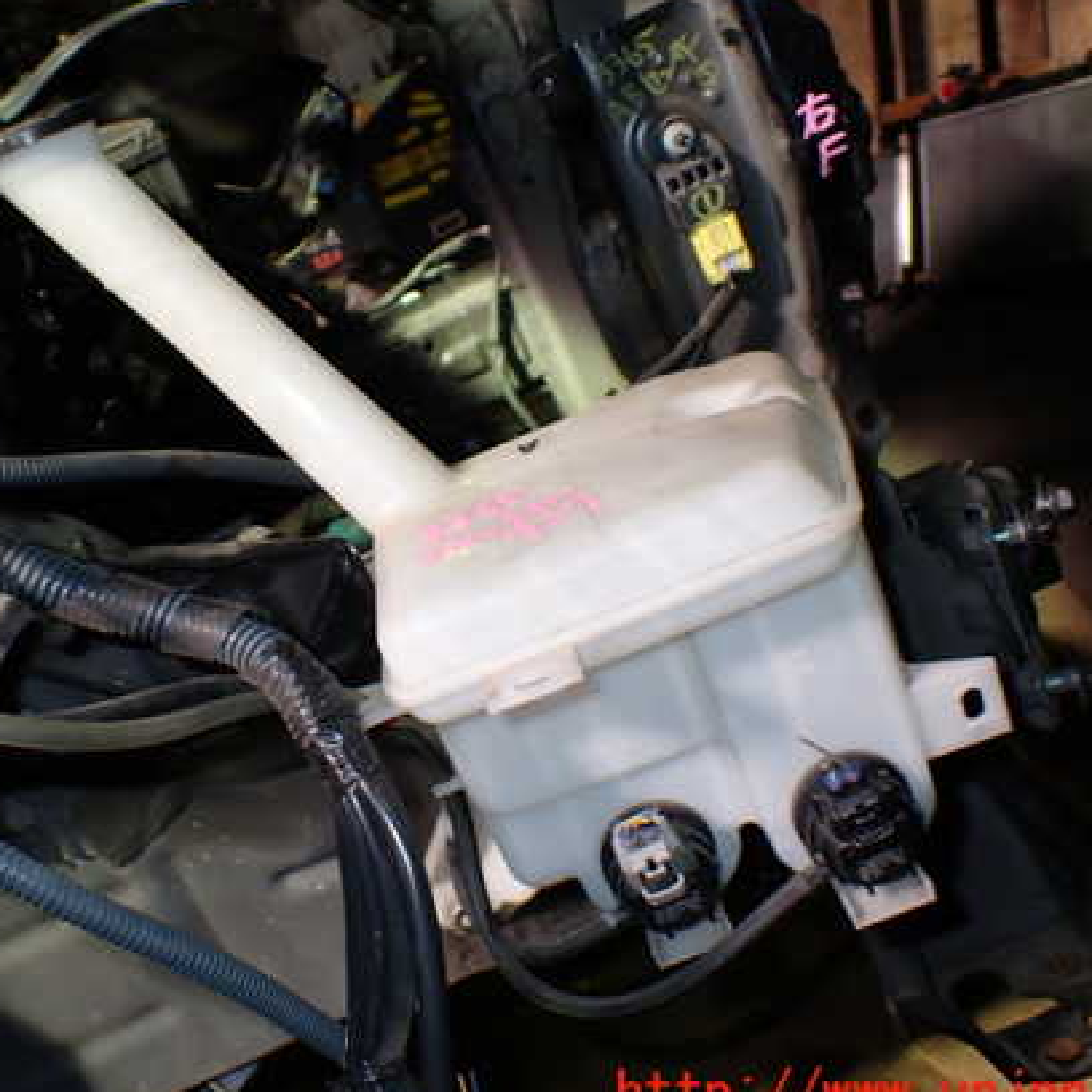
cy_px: 527
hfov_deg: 42.6
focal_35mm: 39
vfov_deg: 42.8
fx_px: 1392
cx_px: 418
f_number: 6.3
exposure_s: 1/30
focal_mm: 5.4
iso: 100
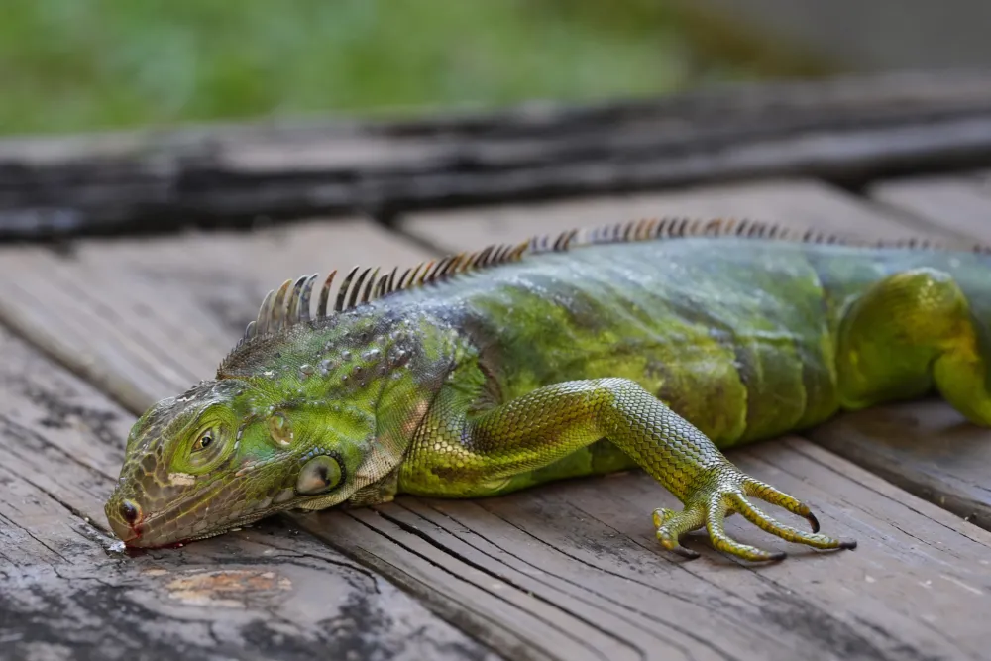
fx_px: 5506
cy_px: 330
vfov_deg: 6.9
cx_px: 496
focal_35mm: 200
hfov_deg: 10.3
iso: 4000
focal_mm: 200
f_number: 9
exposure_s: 1/250
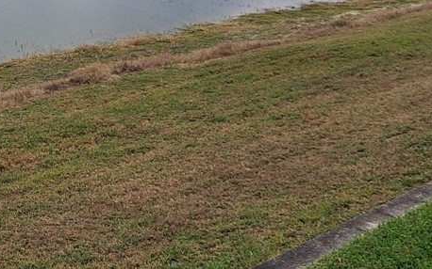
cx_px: 4
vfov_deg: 12.1
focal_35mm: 100
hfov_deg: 20.2
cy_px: -204
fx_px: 1177
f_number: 1.8
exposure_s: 1/318
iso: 25
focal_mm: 4
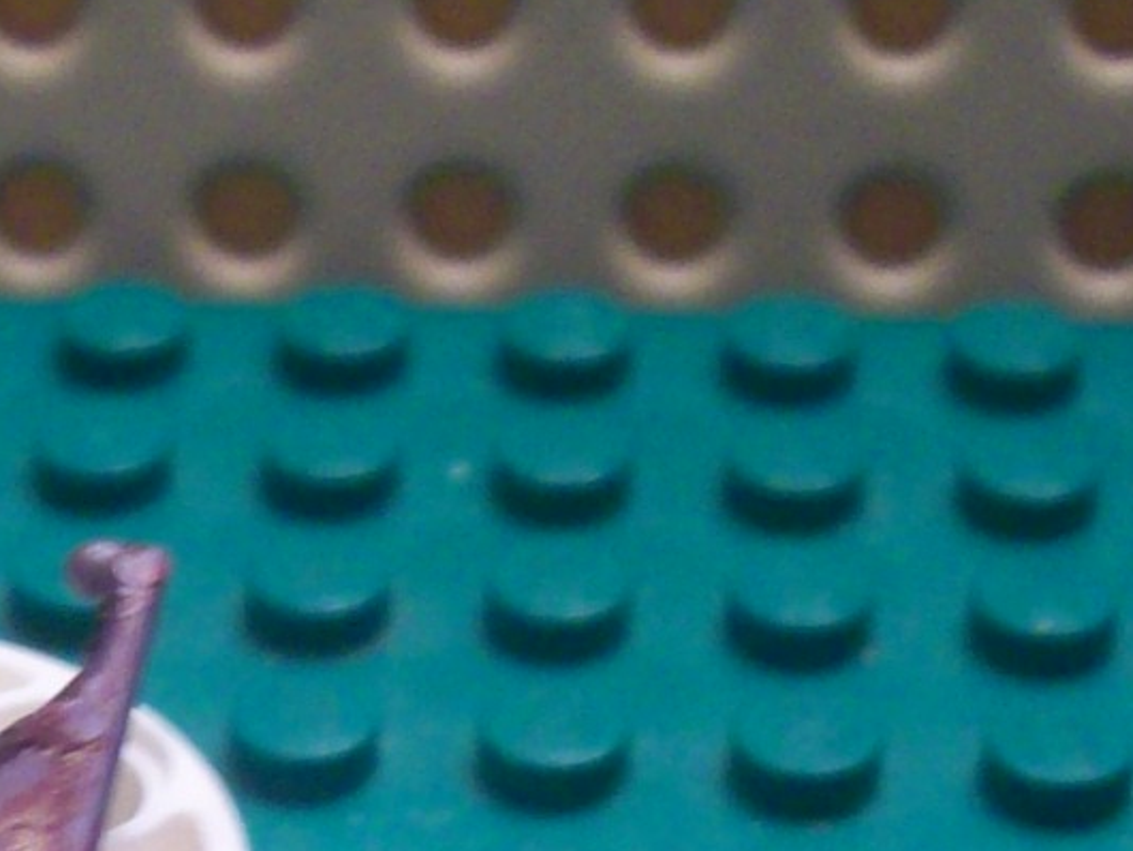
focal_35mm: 139
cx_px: -259
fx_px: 4552
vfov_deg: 10.5
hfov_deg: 13.7
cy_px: 1099
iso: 160
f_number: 2.7
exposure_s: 1/21.1
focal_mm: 6
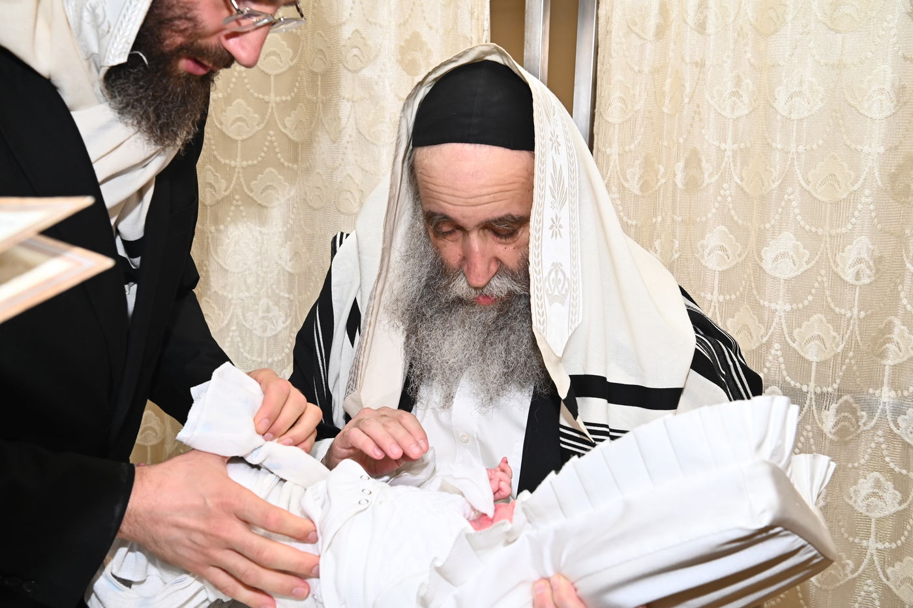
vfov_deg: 31.9
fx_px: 1065
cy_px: 304
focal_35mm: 42
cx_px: 456
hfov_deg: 46.4
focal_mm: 42
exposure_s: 1/200
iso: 1000
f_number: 7.1
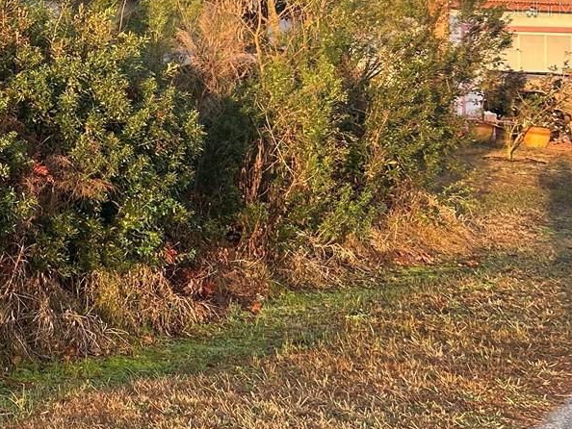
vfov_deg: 20.4
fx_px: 1157
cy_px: 9
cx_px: -174
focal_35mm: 70
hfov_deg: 24.3
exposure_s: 1/233
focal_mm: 5.7
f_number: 1.5
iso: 40
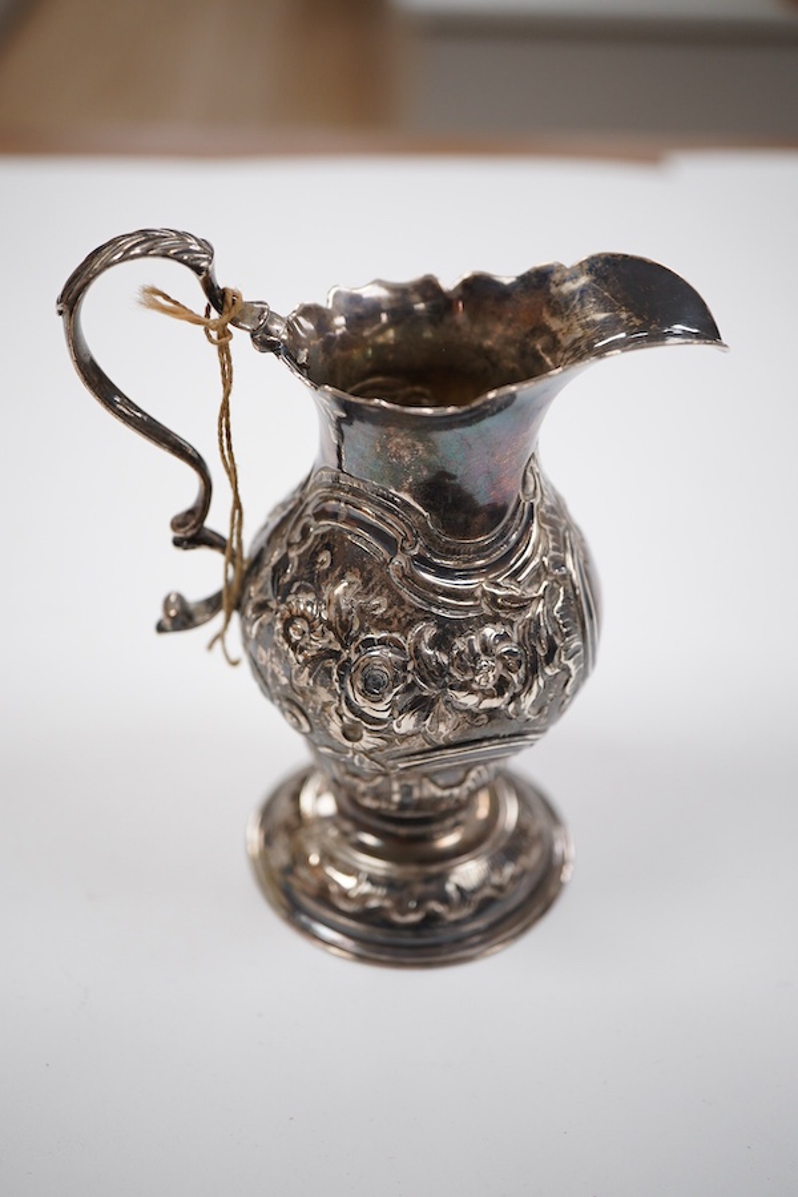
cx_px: 399
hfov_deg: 29.9
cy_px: 598
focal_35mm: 45
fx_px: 1496
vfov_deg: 43.6
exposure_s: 1/125
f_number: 5
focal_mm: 30
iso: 500
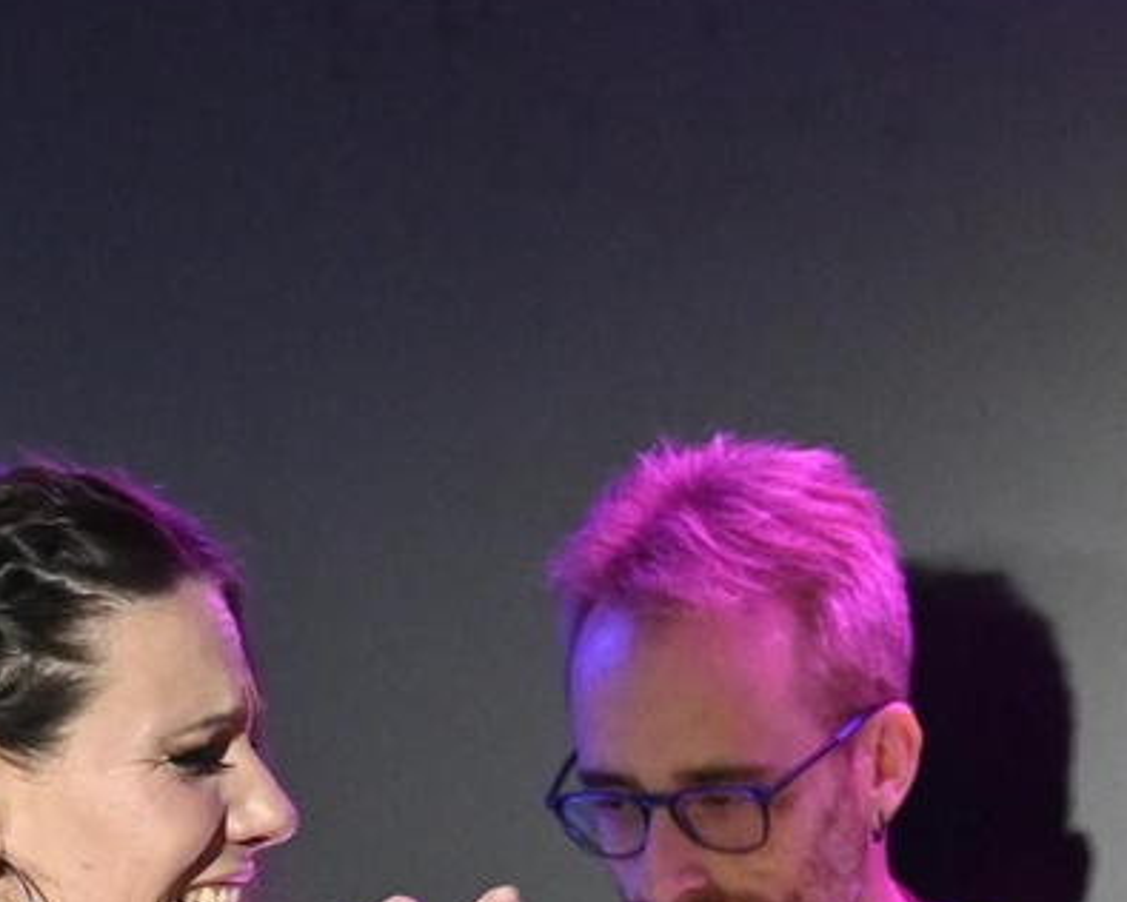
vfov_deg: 2.8
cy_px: 1390
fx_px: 18645
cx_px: 702
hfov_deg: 3.5
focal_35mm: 559
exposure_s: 1/80
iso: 4000
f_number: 5.6
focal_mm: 98
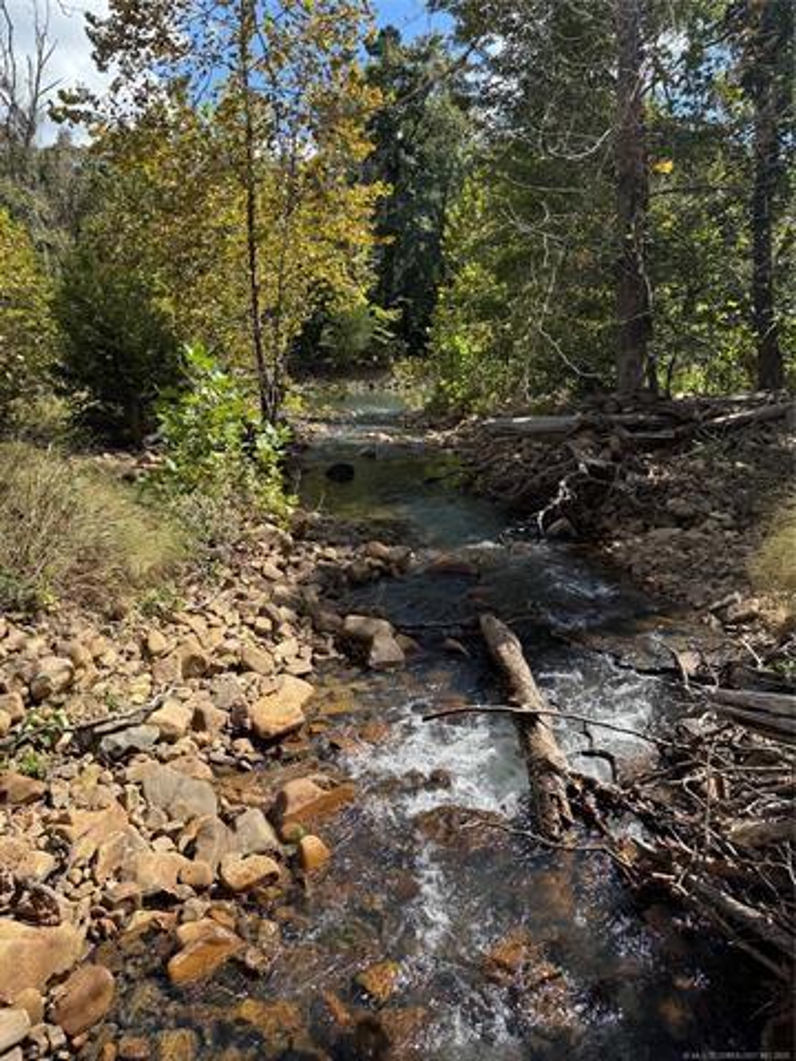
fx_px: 736
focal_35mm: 24
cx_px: 398
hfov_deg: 56.8
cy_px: 530
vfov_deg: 71.6
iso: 80
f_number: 1.78
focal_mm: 6.76
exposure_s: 1/1901
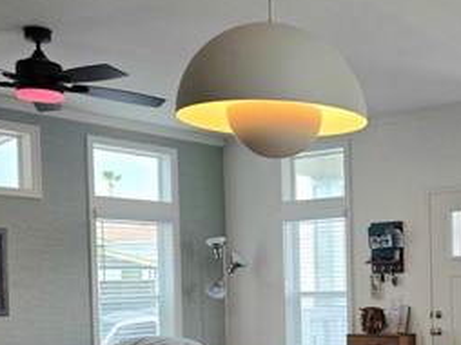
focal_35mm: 58
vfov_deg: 24.5
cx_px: 470
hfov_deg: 30.7
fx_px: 772
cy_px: 307
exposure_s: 1/1429
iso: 80
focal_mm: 6.3
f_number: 1.7
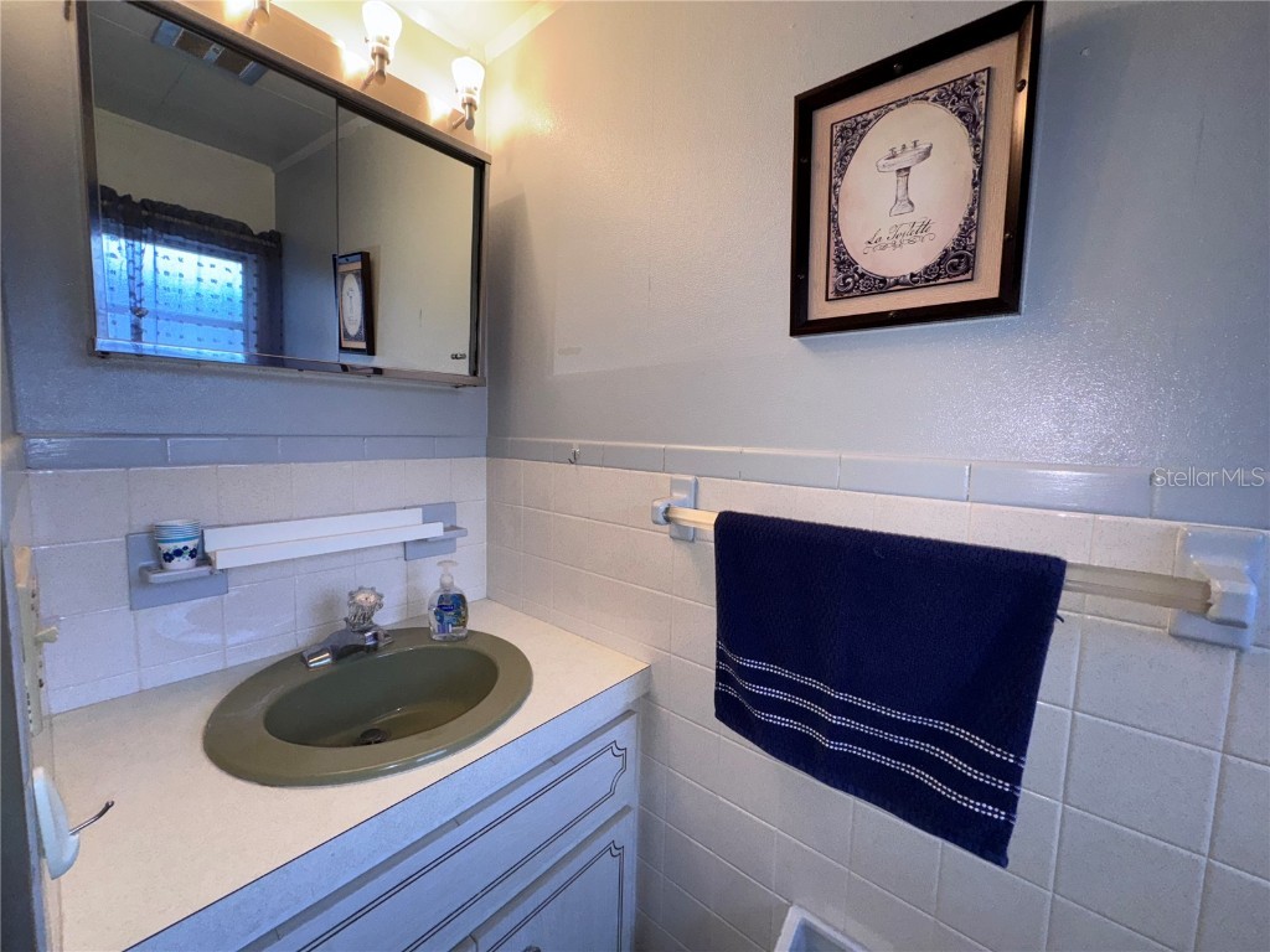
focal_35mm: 14
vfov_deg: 85.7
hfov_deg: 102.1
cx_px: 635
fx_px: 514
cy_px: 476
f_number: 2.2
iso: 100
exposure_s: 1/120
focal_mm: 2.22
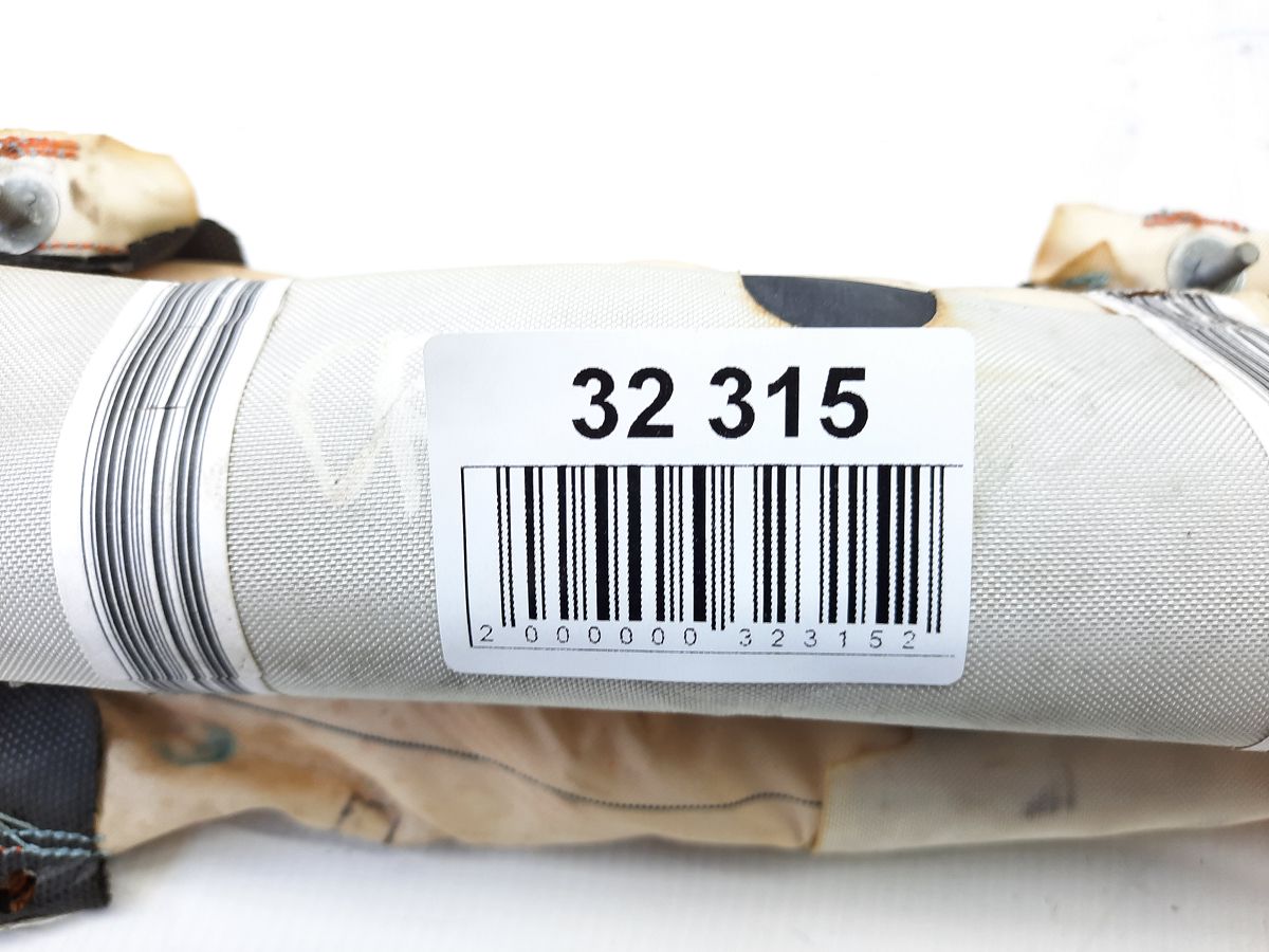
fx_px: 916
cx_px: 634
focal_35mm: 25
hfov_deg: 69.4
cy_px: 476
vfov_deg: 54.9
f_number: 2
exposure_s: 1/50
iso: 100
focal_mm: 4.6
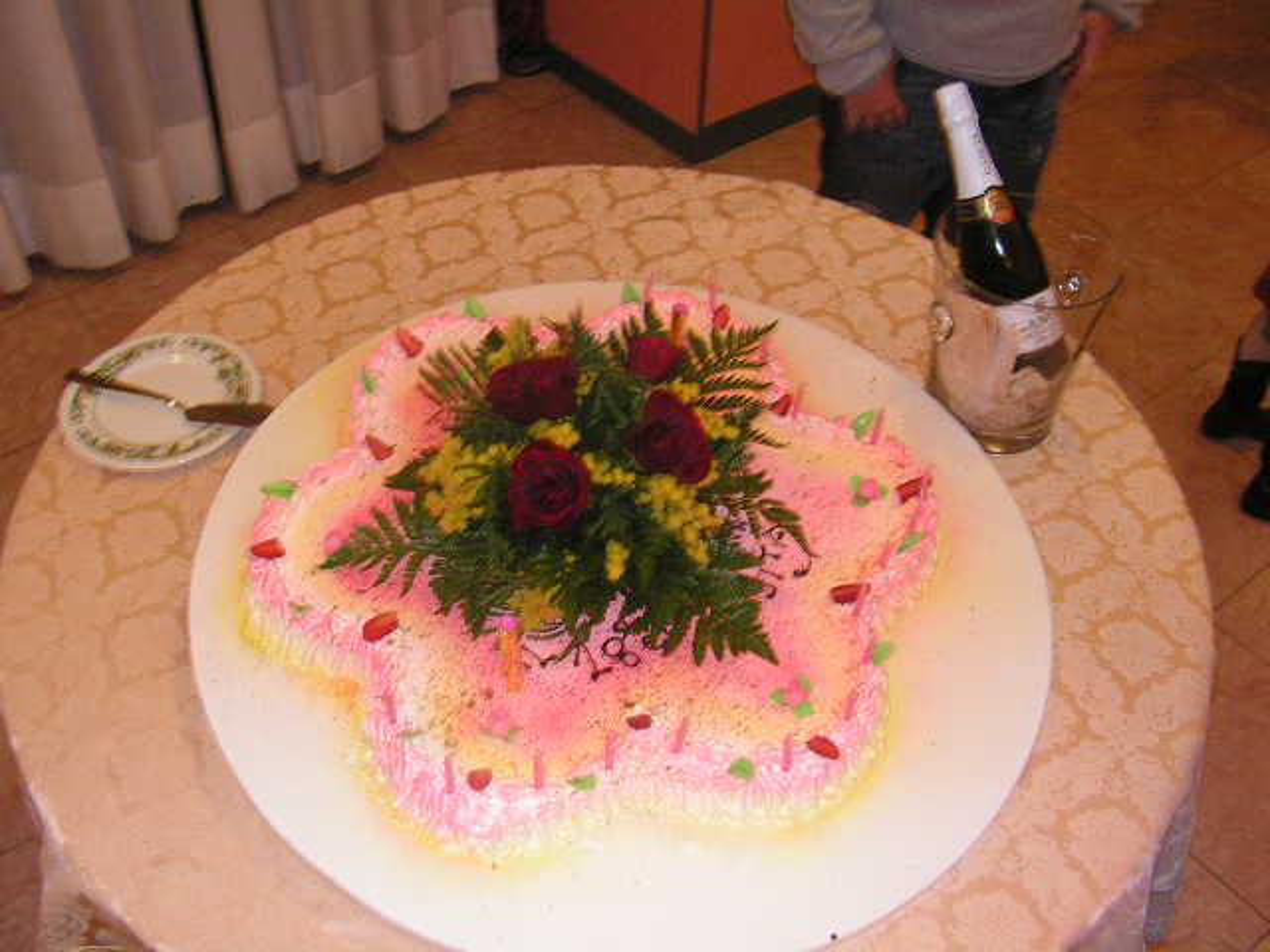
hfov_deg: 51.4
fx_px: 1321
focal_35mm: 36
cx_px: 635
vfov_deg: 39.7
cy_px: 476
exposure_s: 1/40
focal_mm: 6
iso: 200
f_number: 3.2
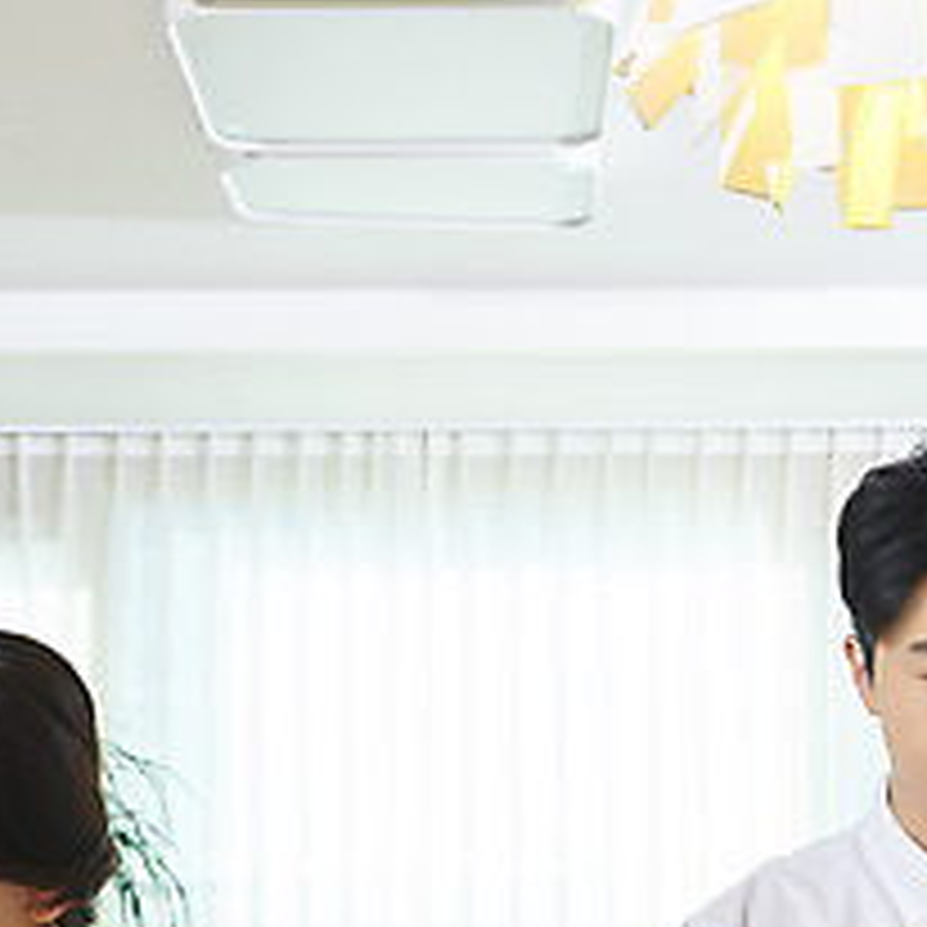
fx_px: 2545
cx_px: 520
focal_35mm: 84
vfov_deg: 20.1
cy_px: 886
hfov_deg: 20.6
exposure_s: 1/80
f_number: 5.6
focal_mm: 34
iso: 200
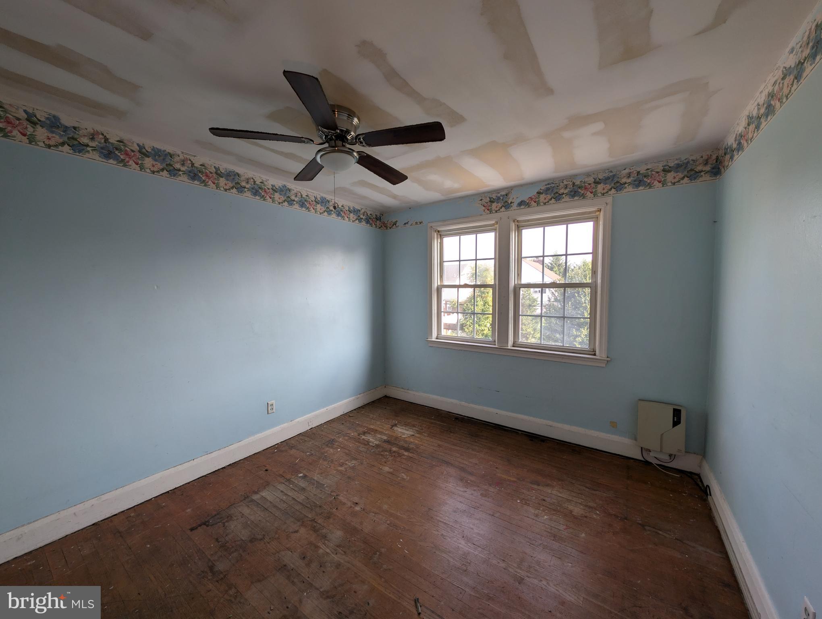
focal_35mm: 12
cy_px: 310
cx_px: 411
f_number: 1.95
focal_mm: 2.23
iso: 41
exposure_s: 1/144
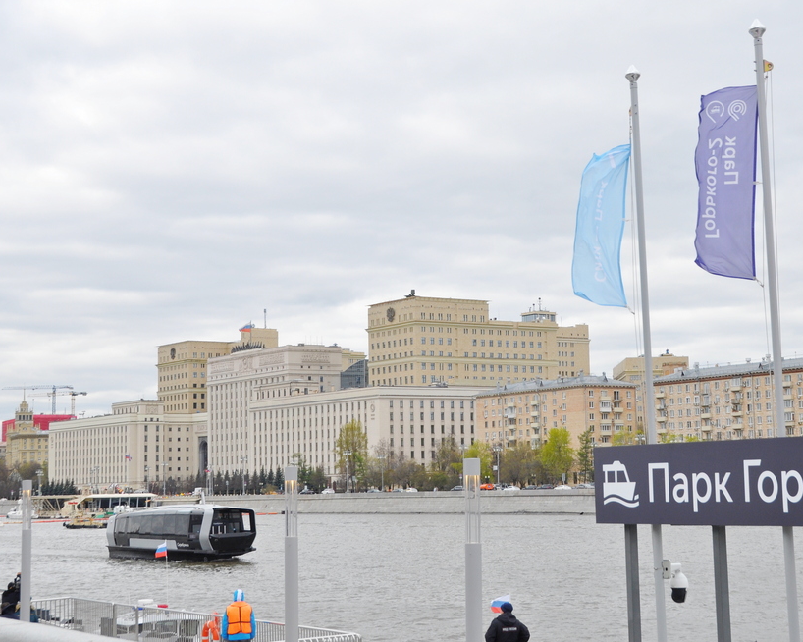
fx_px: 1568
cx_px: 460
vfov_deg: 23.1
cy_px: 294
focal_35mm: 66
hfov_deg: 28.7
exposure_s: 1/320
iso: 200
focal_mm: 32
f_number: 9
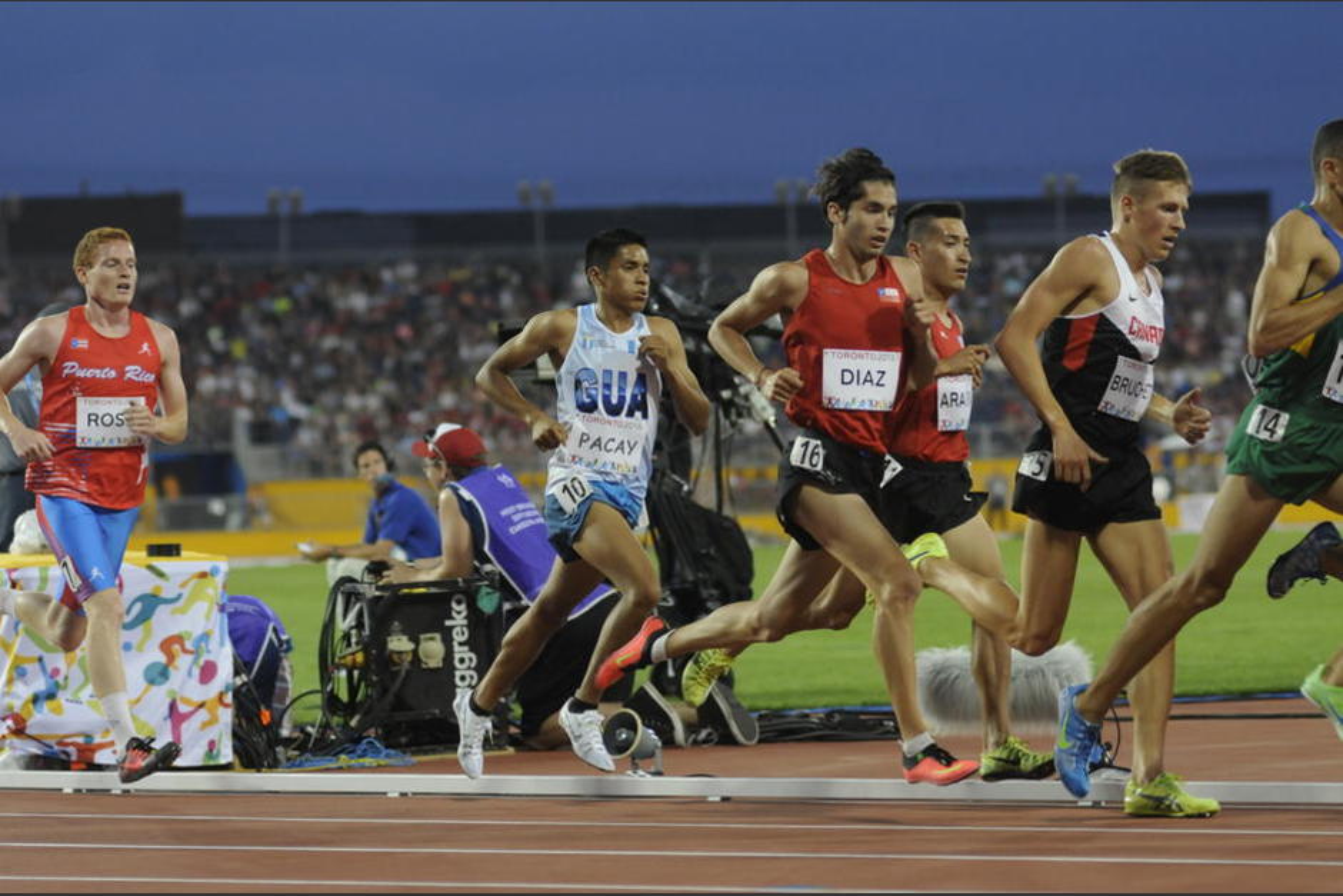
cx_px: 672
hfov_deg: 11.4
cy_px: 448
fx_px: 6716
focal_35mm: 180
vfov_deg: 7.6
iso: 1250
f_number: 3.5
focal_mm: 120
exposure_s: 1/640
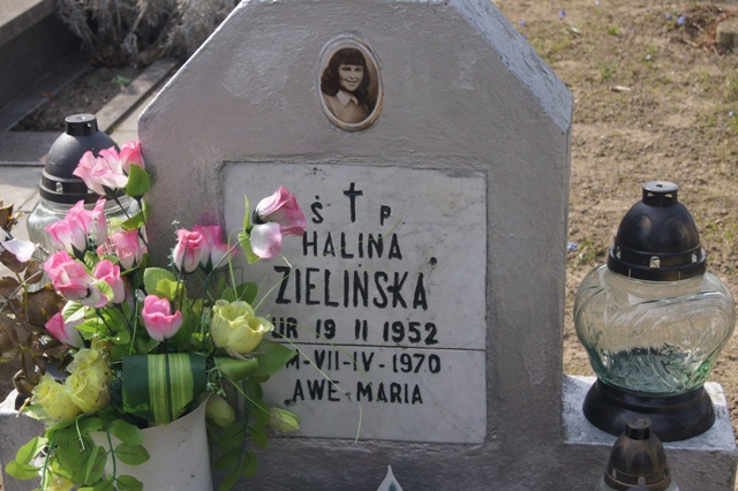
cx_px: 369
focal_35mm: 75
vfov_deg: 18.2
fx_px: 1537
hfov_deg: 27.0
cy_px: 246
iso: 200
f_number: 9
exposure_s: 1/250
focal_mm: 50
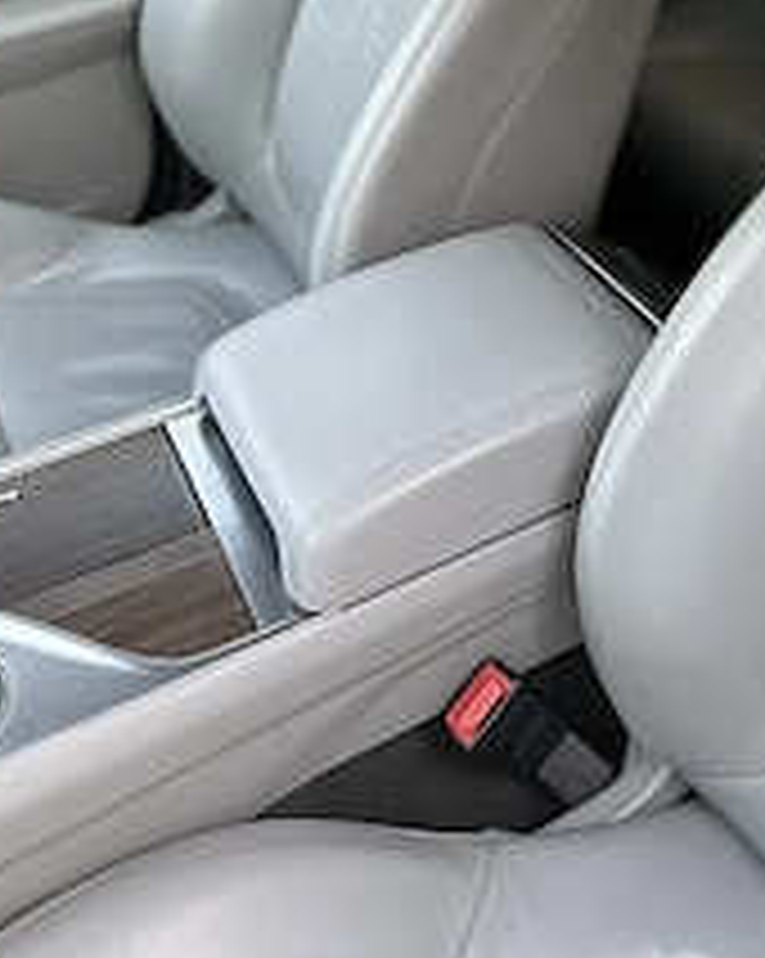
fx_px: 1247
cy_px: 103
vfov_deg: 39.2
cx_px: 536
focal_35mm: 44
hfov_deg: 33.7
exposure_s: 1/119
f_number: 1.78
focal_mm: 6.86
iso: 250
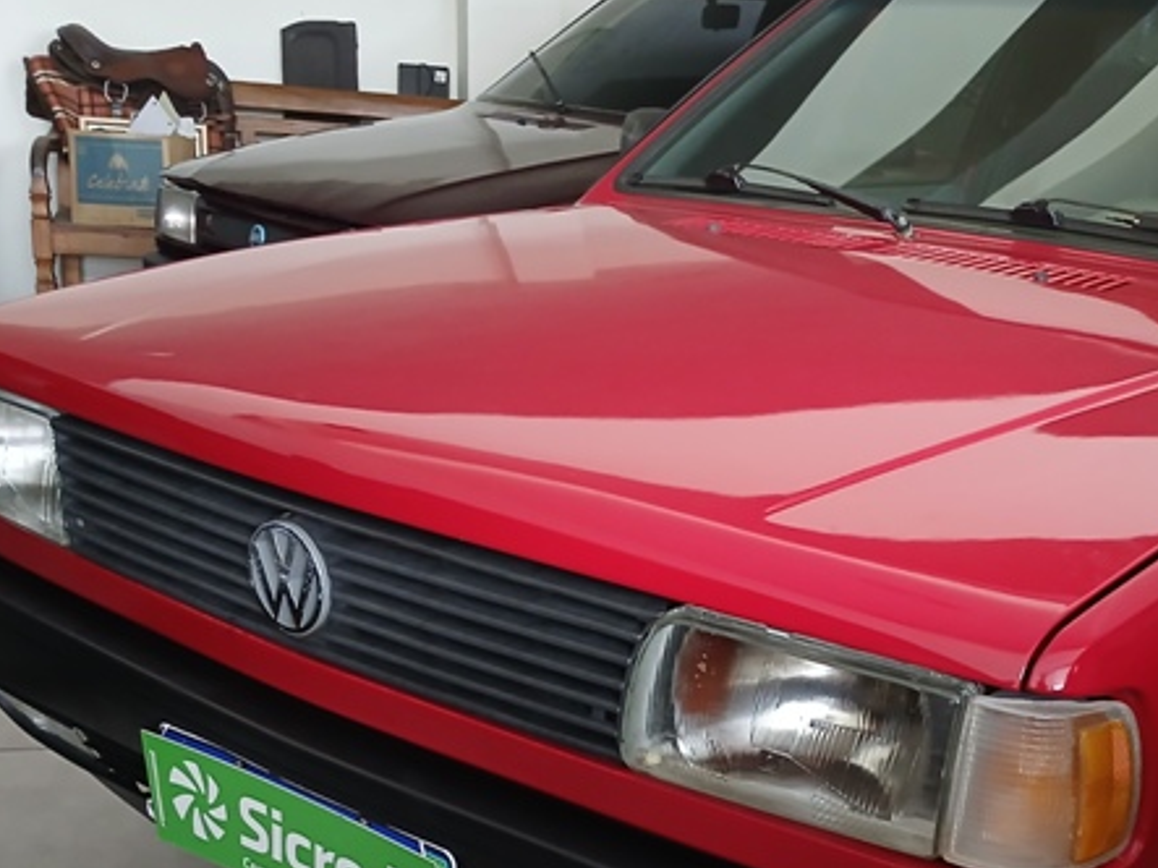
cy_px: 669
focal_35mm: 47
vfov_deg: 30.3
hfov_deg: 39.7
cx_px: 810
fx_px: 1572
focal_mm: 3.98
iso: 400
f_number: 1.8
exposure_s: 1/25
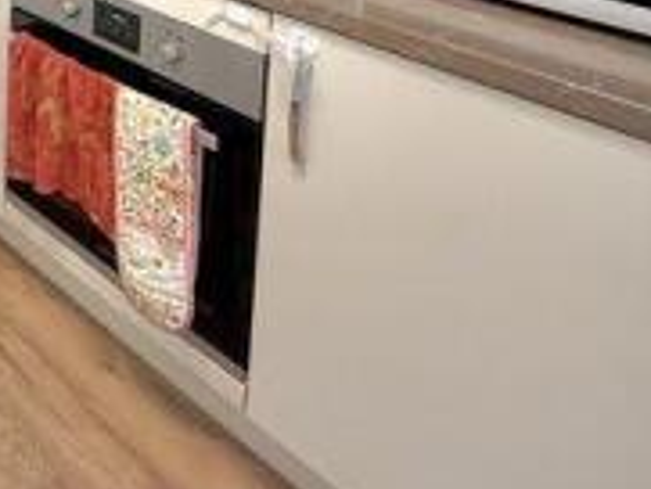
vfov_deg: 25.6
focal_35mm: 45
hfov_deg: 32.0
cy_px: -210
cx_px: -196
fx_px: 847
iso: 125
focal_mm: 2.22
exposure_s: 1/99
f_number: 2.2
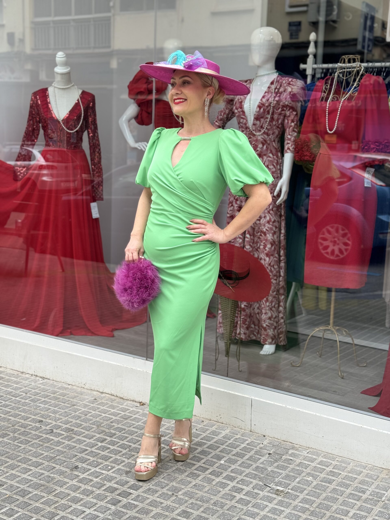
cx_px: 195
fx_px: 721
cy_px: 260
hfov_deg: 30.3
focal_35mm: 48
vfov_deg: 39.7
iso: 64
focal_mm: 6.86
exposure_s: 1/290
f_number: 1.78
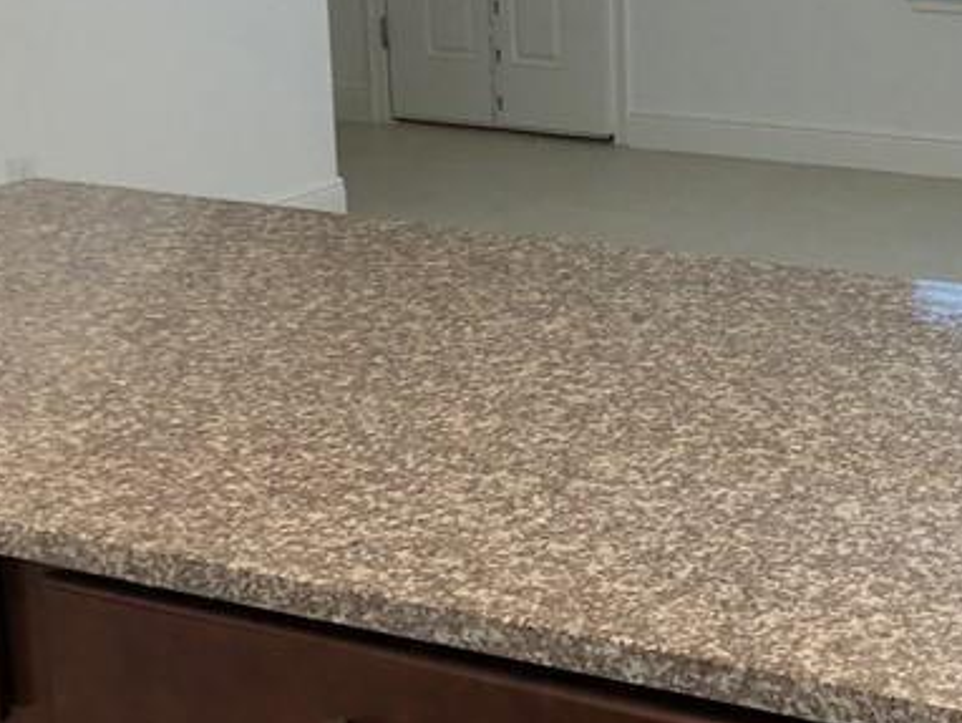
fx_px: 2086
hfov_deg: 25.5
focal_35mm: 75
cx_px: 791
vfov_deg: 19.6
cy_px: 252
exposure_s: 1/17
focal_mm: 4
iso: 40
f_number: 1.8
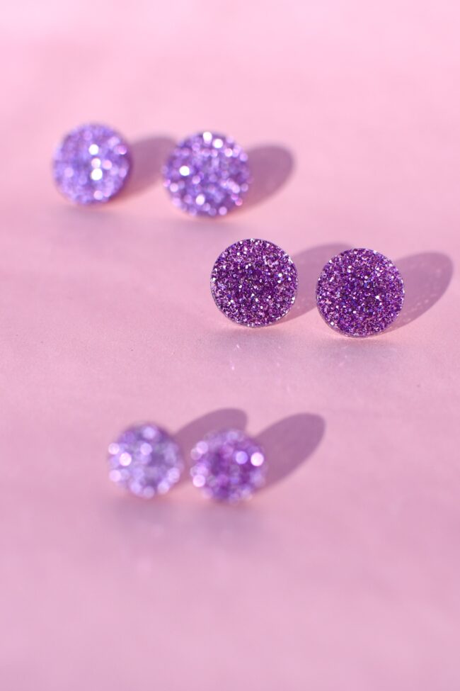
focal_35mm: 52
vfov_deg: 38.2
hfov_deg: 26.0
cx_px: 230
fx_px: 997
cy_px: 346
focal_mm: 35
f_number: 4.5
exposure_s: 1/1600
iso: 200
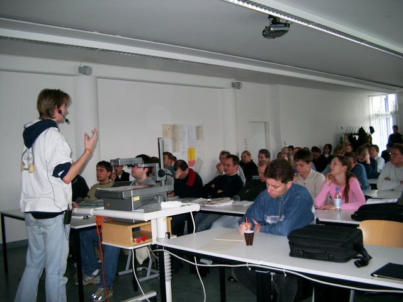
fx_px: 431
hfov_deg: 50.1
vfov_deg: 38.7
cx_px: 202
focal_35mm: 37
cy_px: 151
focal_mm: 7.6
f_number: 2.6
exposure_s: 1/60
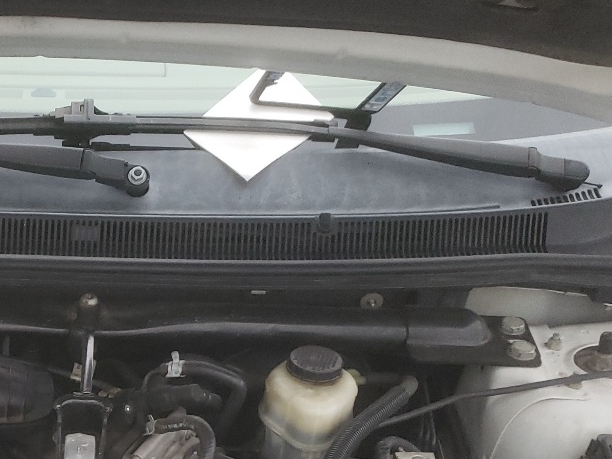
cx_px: -57
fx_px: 1202
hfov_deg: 26.4
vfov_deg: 19.9
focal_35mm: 68
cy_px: 595
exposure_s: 1/60.2
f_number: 1.5
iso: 126
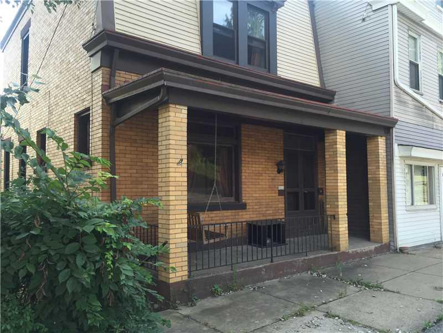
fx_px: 371
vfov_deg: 48.2
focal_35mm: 29
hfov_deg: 61.7
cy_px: 166
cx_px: 222
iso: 32
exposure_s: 1/286
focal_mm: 4.15
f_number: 2.2
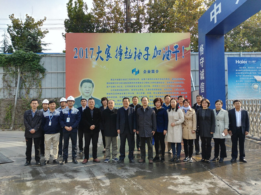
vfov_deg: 49.7
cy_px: 98
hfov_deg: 63.5
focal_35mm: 28
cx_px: 130
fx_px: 211
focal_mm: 2.96
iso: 64
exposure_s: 1/342
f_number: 2
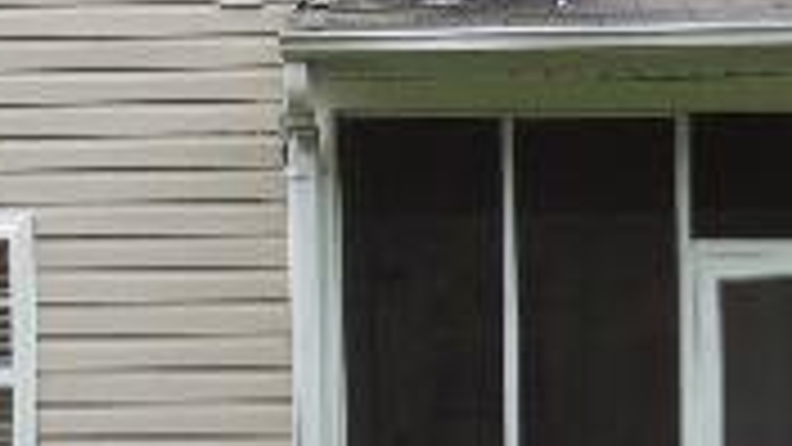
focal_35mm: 131
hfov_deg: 16.4
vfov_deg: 9.2
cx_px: 292
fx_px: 2751
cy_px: 135
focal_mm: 5.8
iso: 100
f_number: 3.2
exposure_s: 1/60
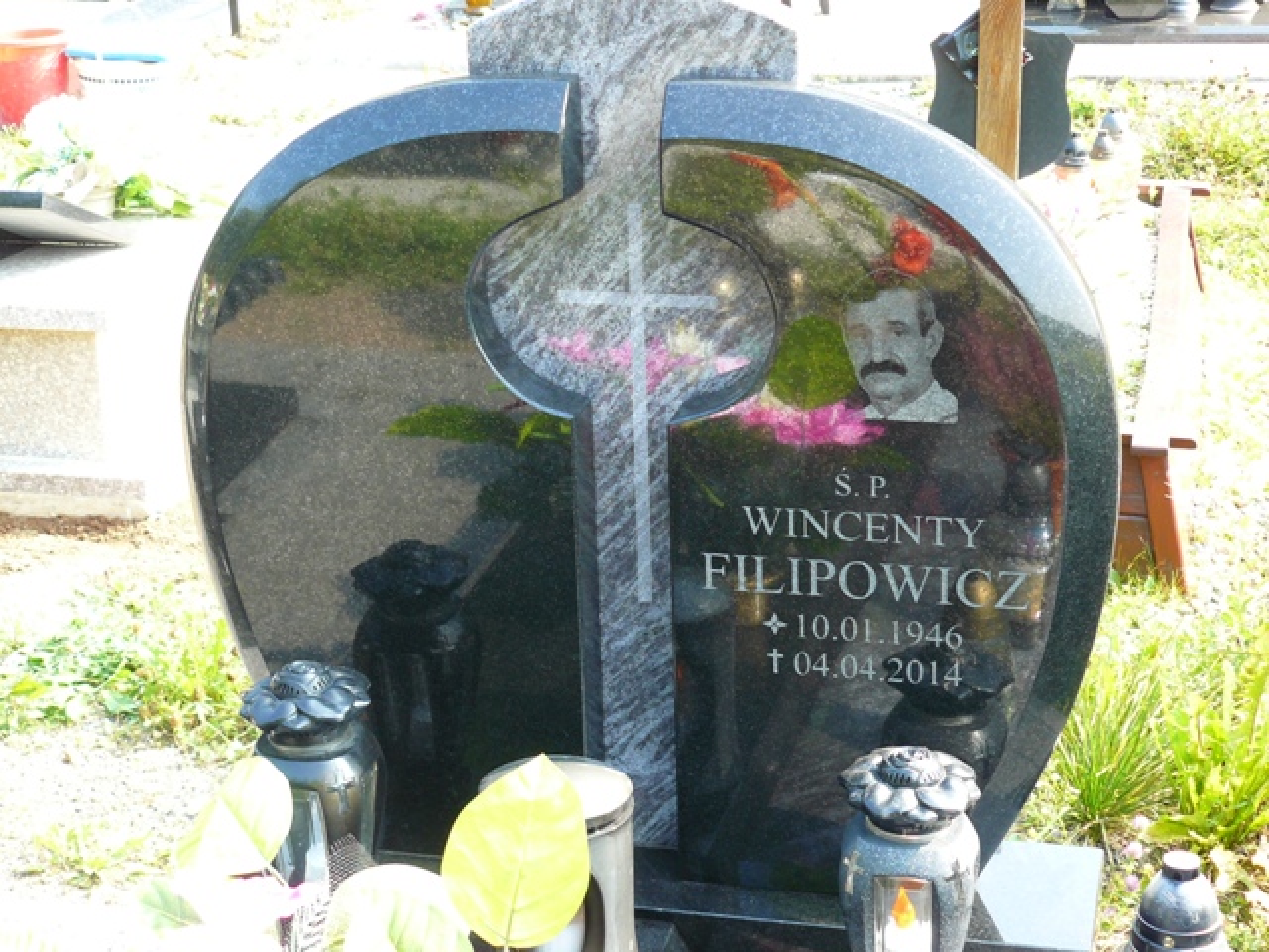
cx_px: 634
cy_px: 476
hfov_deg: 28.6
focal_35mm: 68
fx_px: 2493
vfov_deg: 21.6
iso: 100
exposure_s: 1/100
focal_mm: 11.4
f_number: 3.2
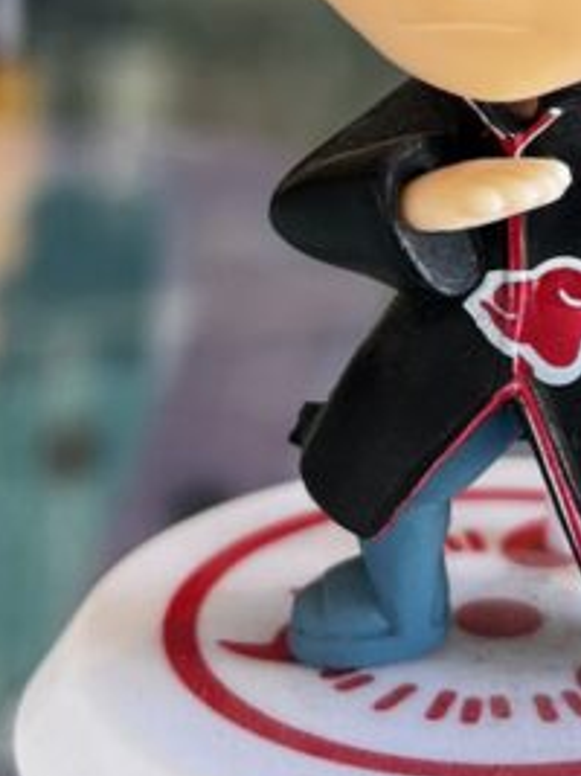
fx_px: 1456
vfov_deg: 29.2
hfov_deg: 21.8
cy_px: 164
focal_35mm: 65
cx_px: 566
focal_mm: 5.1
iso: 64
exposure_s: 1/100
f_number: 1.6
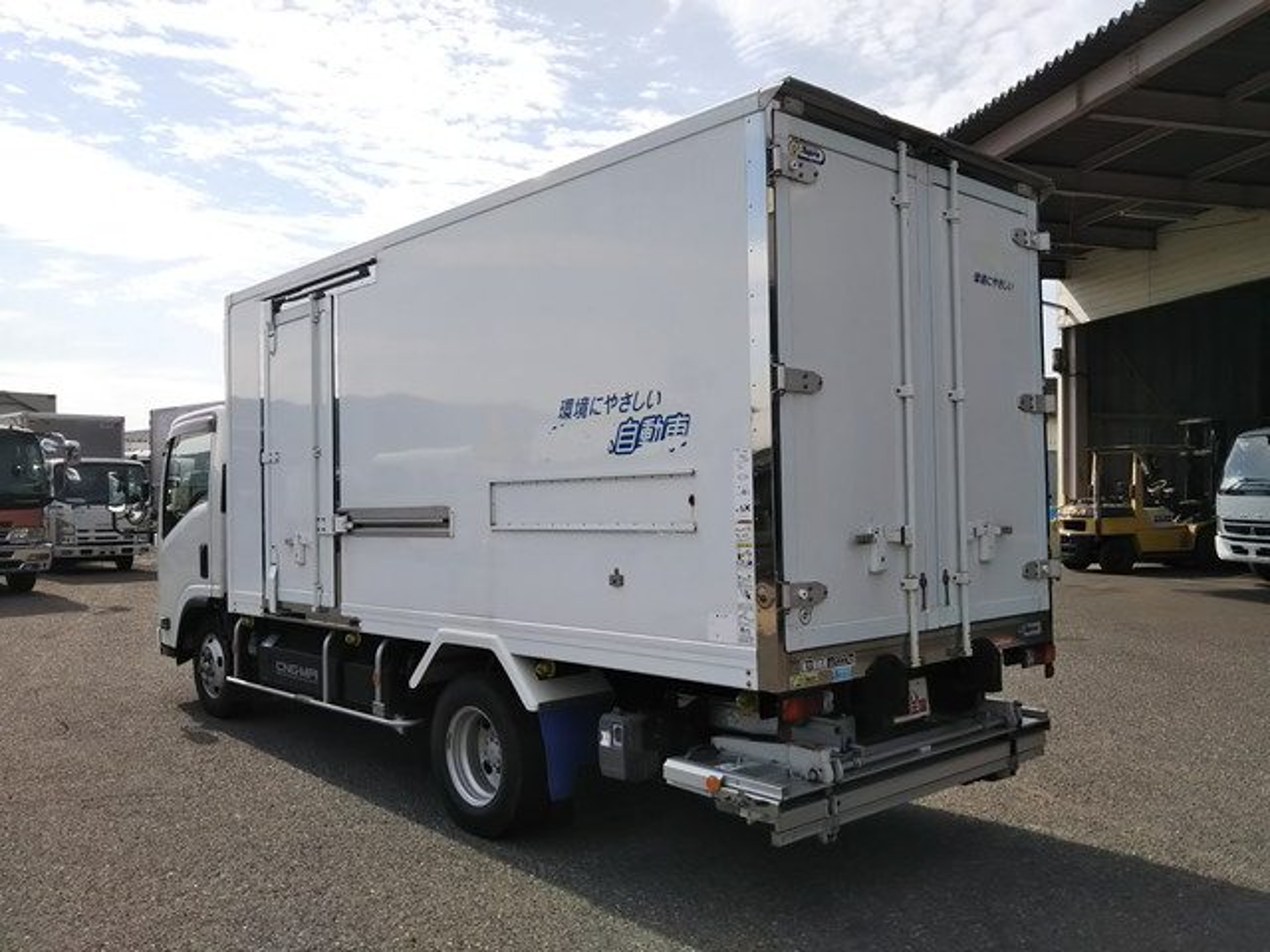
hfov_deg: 60.0
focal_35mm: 30
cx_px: 635
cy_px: 476
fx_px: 1101
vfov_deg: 46.8
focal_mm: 4
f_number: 2.2
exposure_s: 1/1413
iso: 20
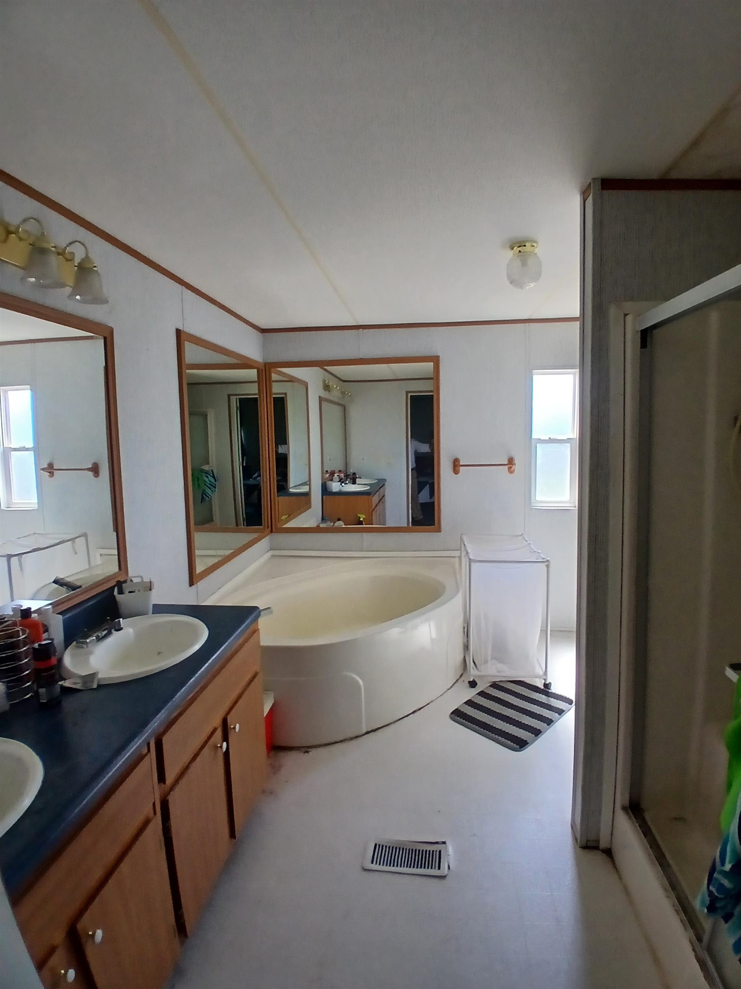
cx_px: 370
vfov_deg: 91.0
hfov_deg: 74.7
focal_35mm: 17
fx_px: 485
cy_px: 494
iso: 100
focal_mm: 1.4
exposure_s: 1/40
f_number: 2.2
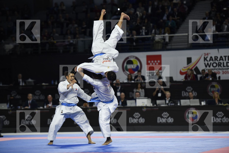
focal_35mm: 140
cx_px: 114
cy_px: 76
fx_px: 890
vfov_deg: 9.8
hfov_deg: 14.7
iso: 800
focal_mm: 140
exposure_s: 1/800
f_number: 2.8
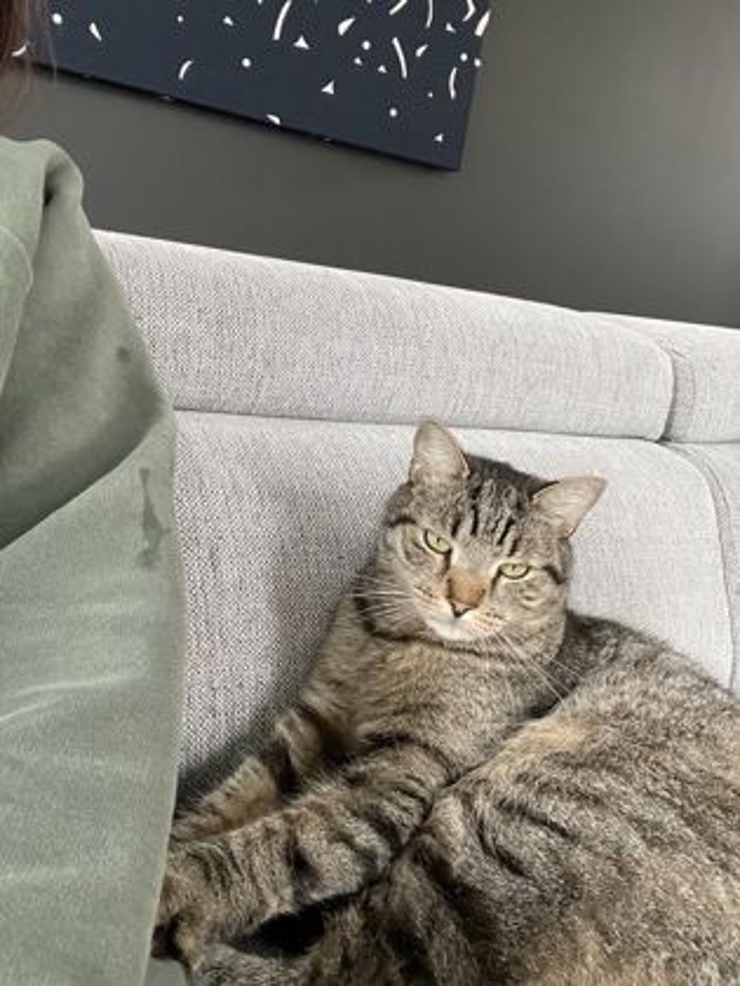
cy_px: 493
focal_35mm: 30
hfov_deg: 46.8
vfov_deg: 60.0
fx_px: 855
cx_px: 370
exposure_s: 1/60
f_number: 2.2
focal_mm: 2.71
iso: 250
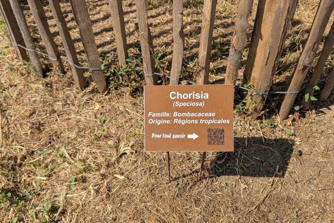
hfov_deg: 69.4
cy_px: 114
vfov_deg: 49.6
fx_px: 241
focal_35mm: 26
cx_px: 173
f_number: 1.85
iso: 38
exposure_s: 1/1825
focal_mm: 6.81
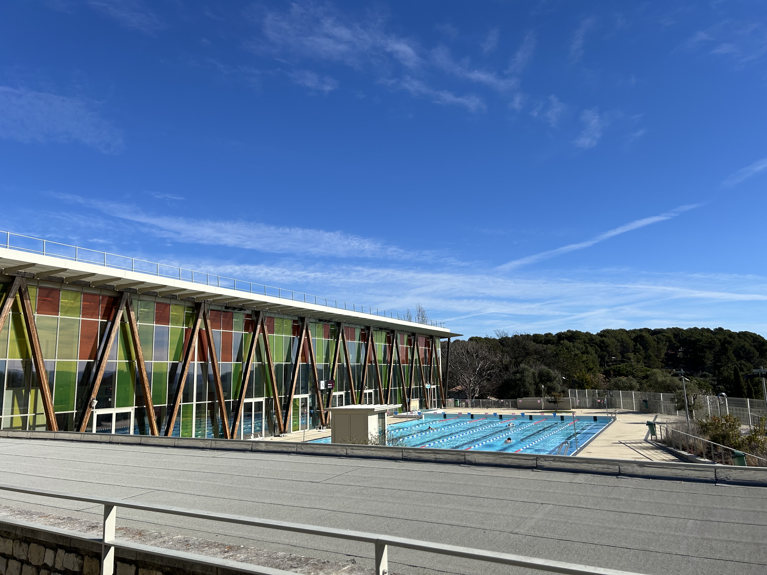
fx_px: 576
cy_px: 288
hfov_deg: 67.3
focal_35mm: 26
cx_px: 384
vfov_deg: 53.1
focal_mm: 5.7
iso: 50
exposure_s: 1/5319
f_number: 1.5
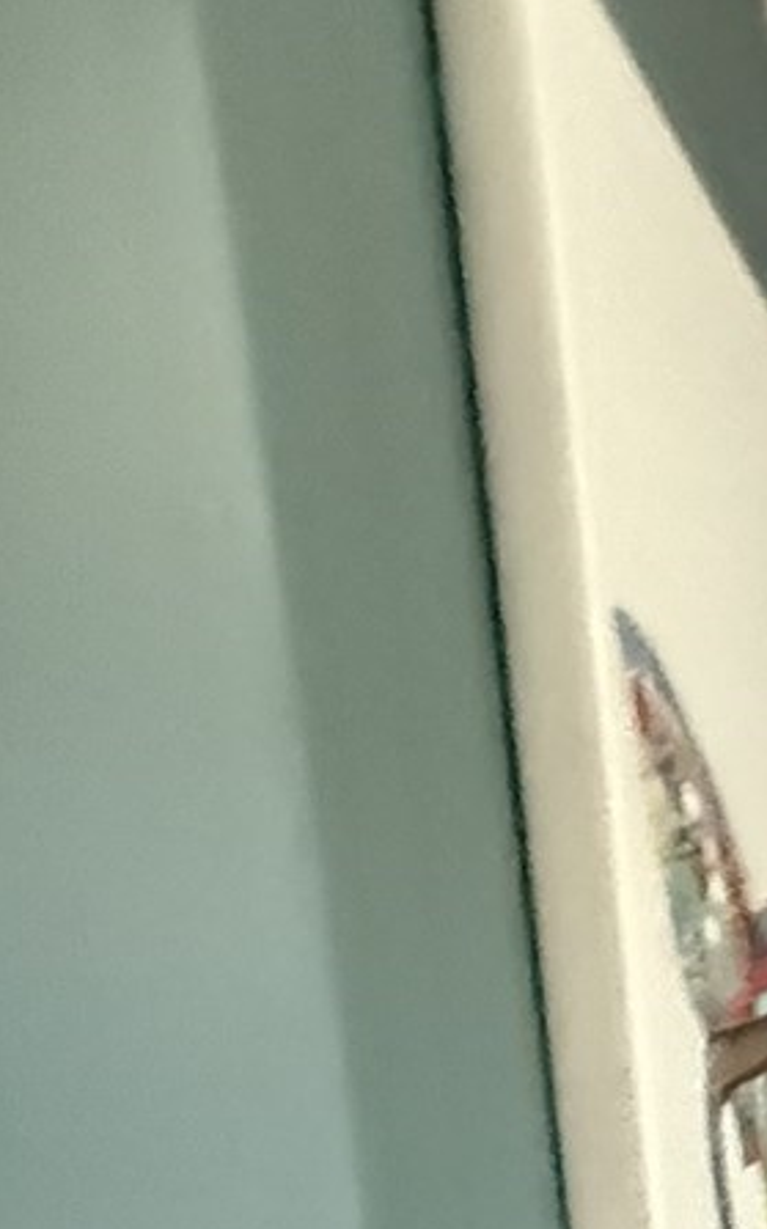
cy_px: 1837
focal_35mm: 68
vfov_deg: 23.9
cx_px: 2353
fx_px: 2276
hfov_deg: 11.1
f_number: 2.2
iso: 1000
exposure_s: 1/40
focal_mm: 2.22
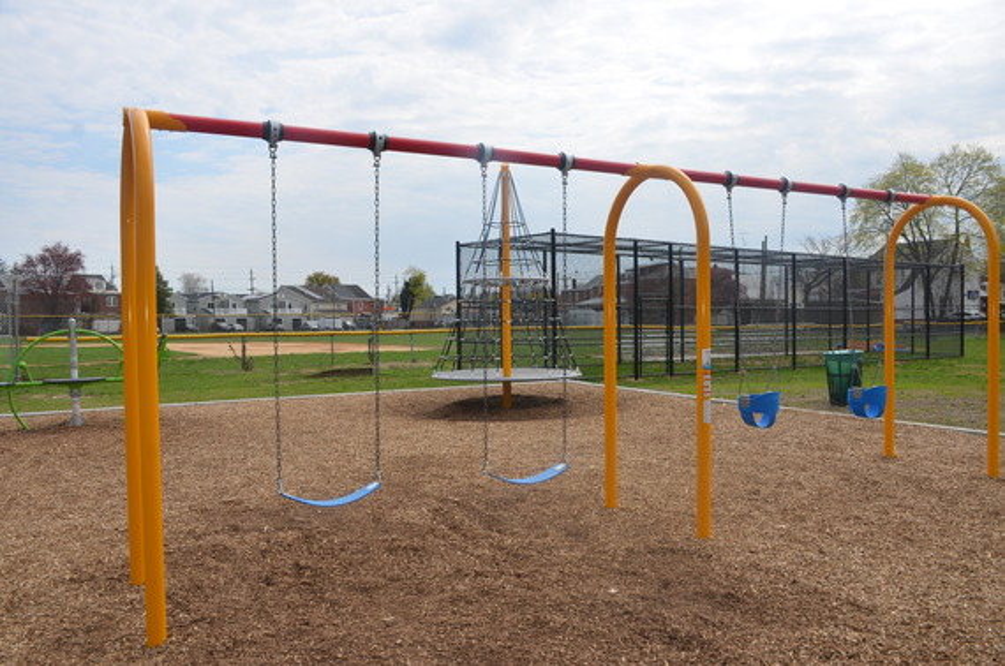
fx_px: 836
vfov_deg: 43.5
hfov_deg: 62.0
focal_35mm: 30
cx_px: 502
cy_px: 333
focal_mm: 20
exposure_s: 1/250
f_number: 9
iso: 100
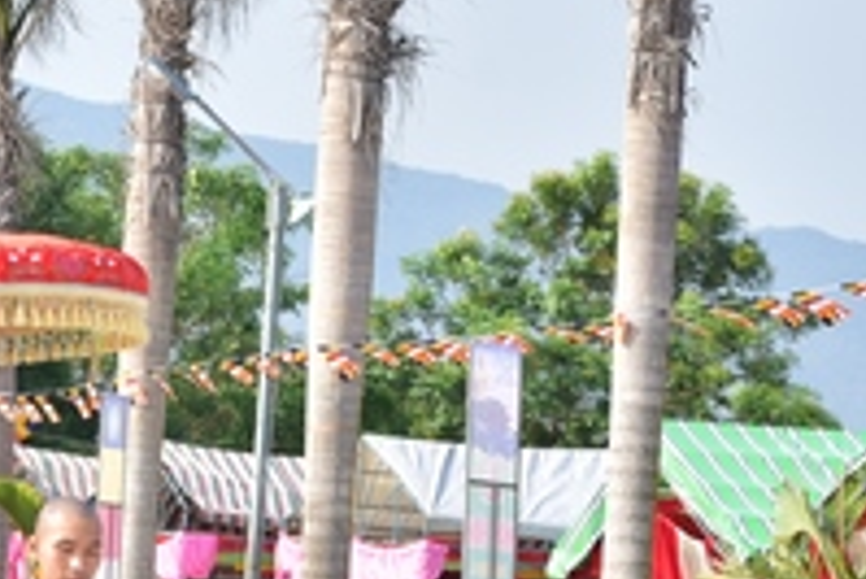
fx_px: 5200
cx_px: -248
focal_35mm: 216
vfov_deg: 6.4
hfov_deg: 9.4
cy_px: 566
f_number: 7.1
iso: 200
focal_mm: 66
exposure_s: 1/320
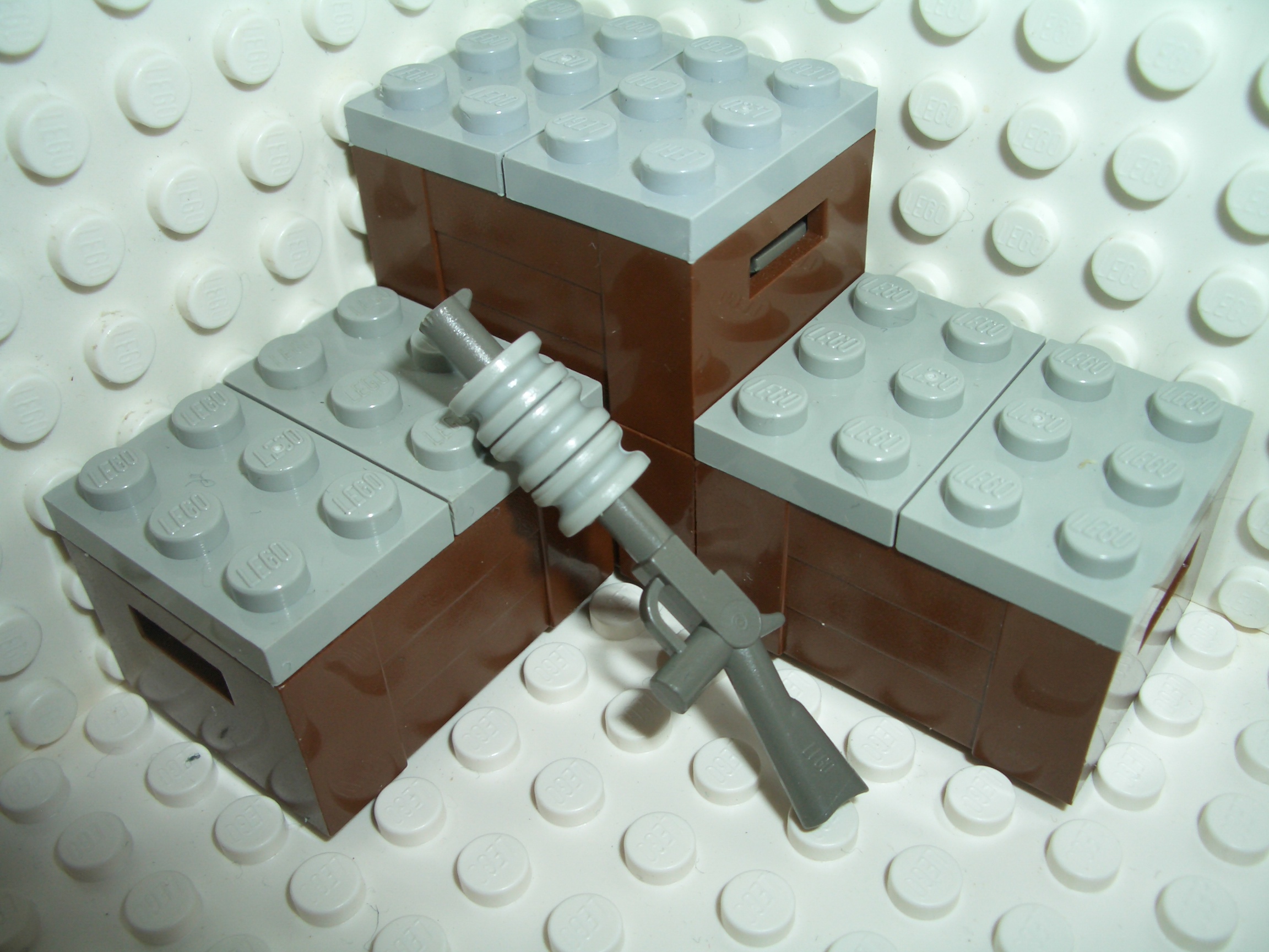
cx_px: 634
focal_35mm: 35
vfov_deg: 40.7
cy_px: 476
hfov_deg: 52.6
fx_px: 1283
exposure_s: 1/60
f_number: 4.3
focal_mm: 5.8
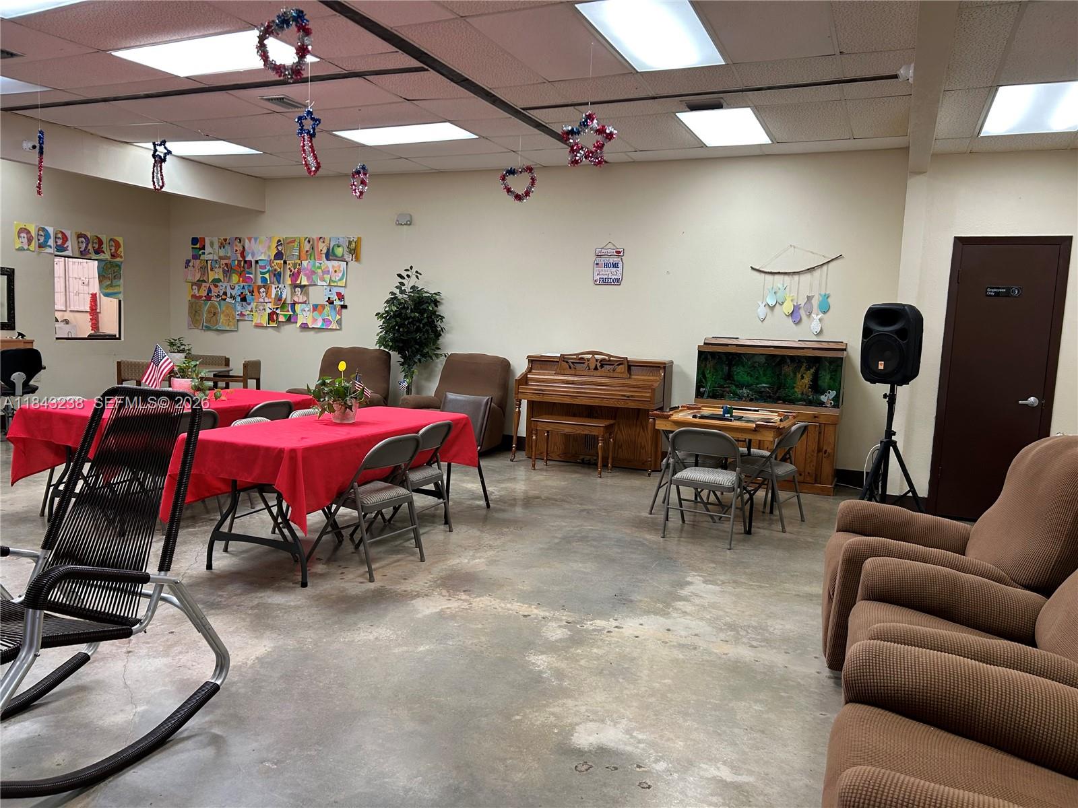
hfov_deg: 67.3
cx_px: 539
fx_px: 810
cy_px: 404
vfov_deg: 53.1
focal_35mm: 26
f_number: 1.5
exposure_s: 1/60
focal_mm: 5.7
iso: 100
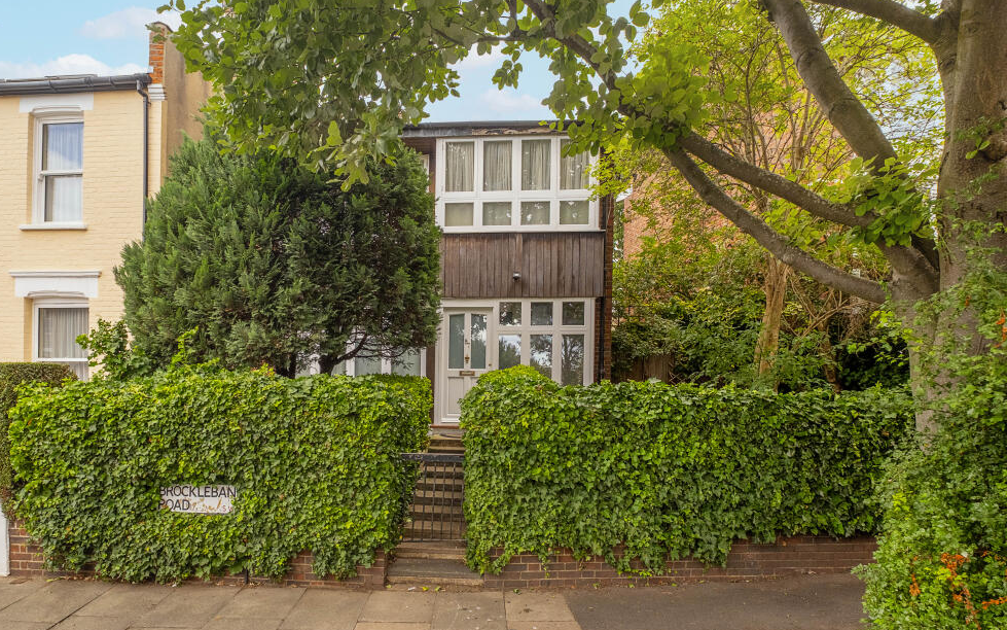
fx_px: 439
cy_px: 297
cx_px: 505
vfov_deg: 71.2
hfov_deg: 97.8
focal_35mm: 16
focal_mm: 10
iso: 500
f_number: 7.1
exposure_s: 1/140
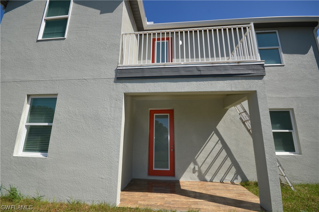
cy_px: 106
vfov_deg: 77.1
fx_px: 133
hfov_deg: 100.5
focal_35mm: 15
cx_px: 160
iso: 100
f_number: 9
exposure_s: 1/250
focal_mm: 10
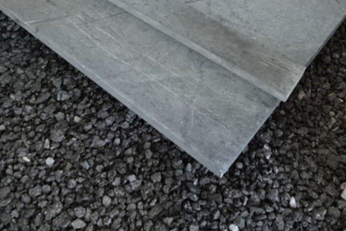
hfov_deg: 43.0
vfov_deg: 28.1
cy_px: 2
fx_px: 433
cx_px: 231
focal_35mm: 45
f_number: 3.5
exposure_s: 1/250
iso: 1250
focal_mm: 4.1
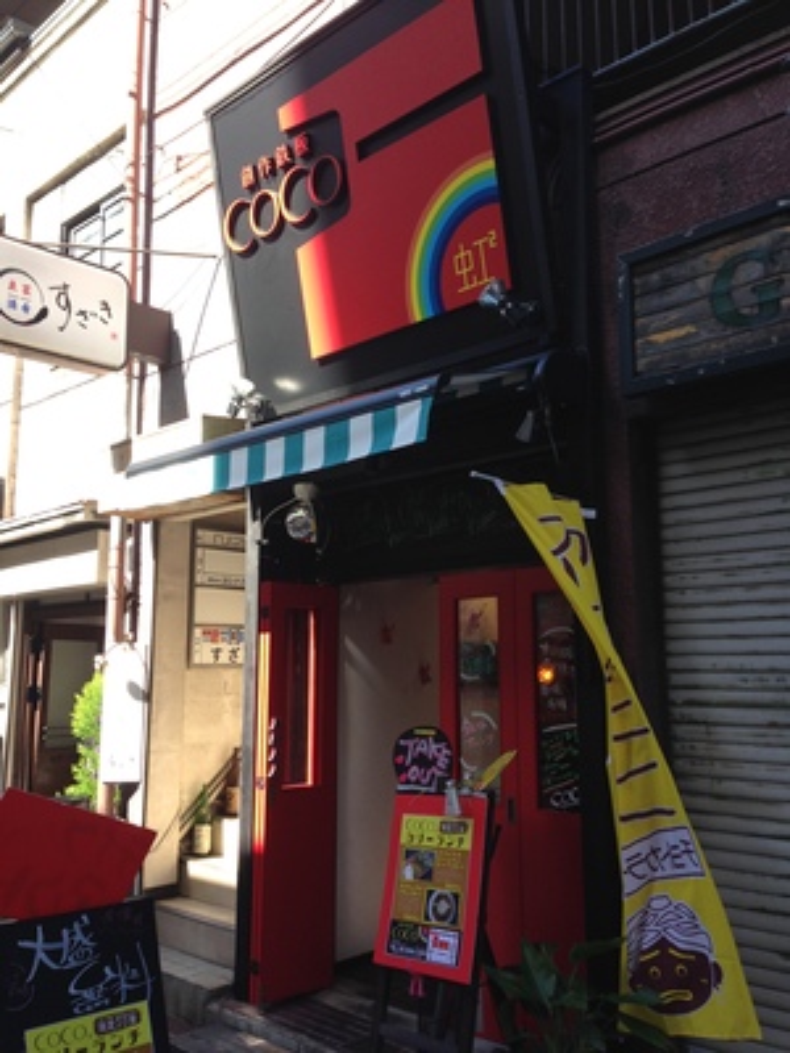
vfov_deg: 55.4
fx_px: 1004
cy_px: 526
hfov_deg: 42.9
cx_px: 395
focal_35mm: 33
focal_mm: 4.12
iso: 50
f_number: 2.4
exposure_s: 1/222
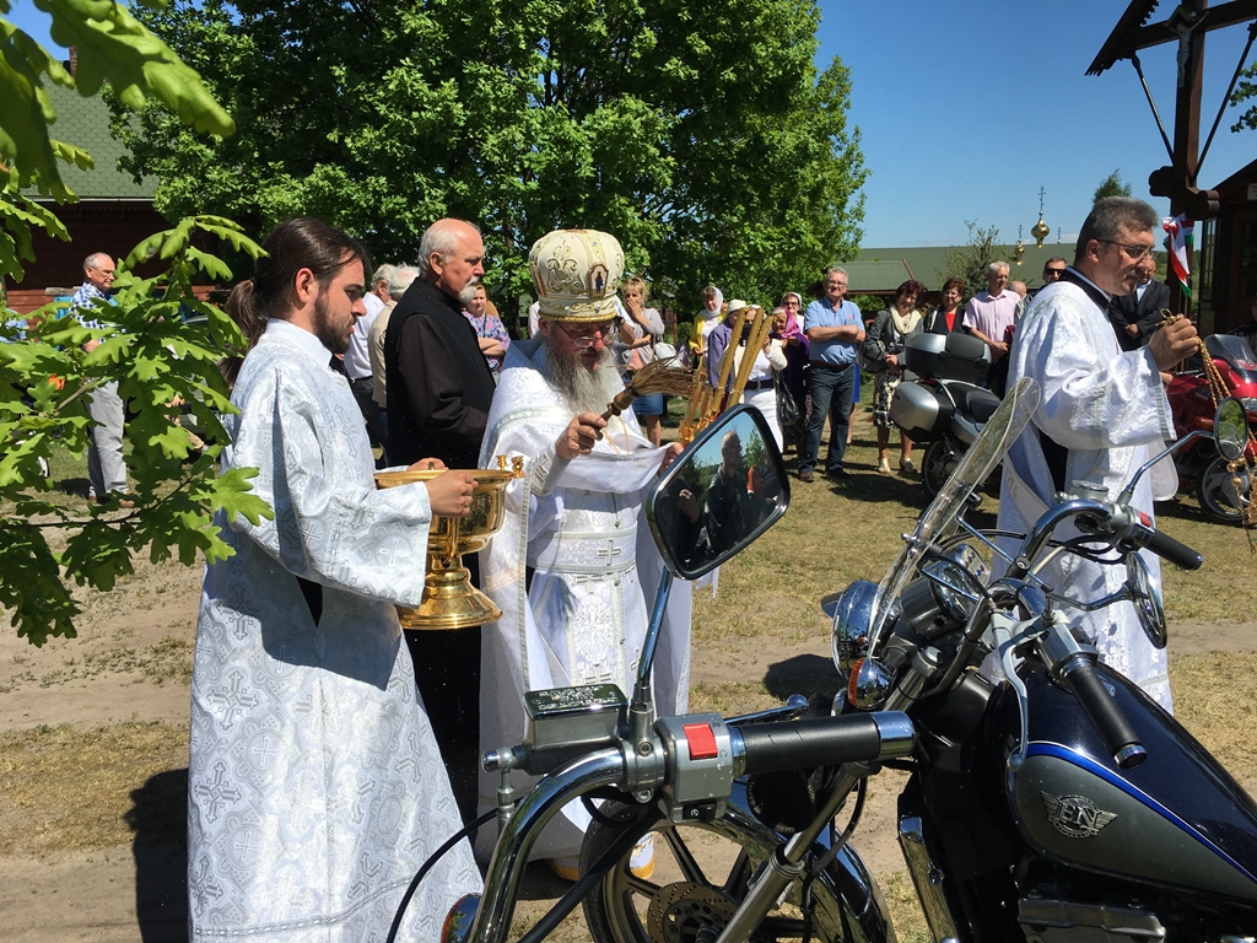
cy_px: 472
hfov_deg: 61.7
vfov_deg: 48.2
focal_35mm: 29
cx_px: 628
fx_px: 1053
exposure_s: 1/2959
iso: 25
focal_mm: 4.15
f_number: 2.2
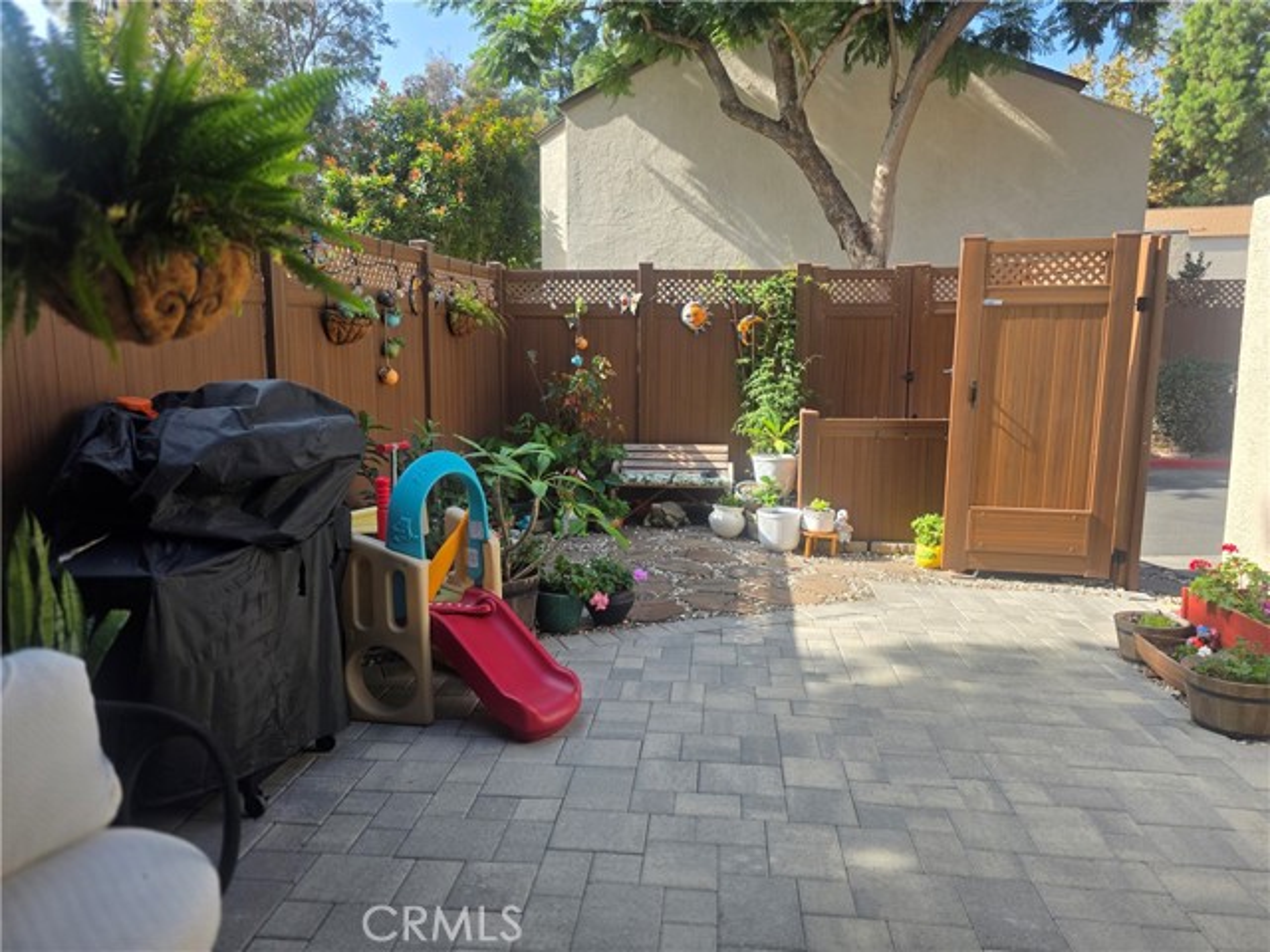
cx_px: 635
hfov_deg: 73.9
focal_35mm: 23
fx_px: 844
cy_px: 476
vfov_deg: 58.9
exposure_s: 1/1484
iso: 80
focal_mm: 6.3
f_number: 1.7
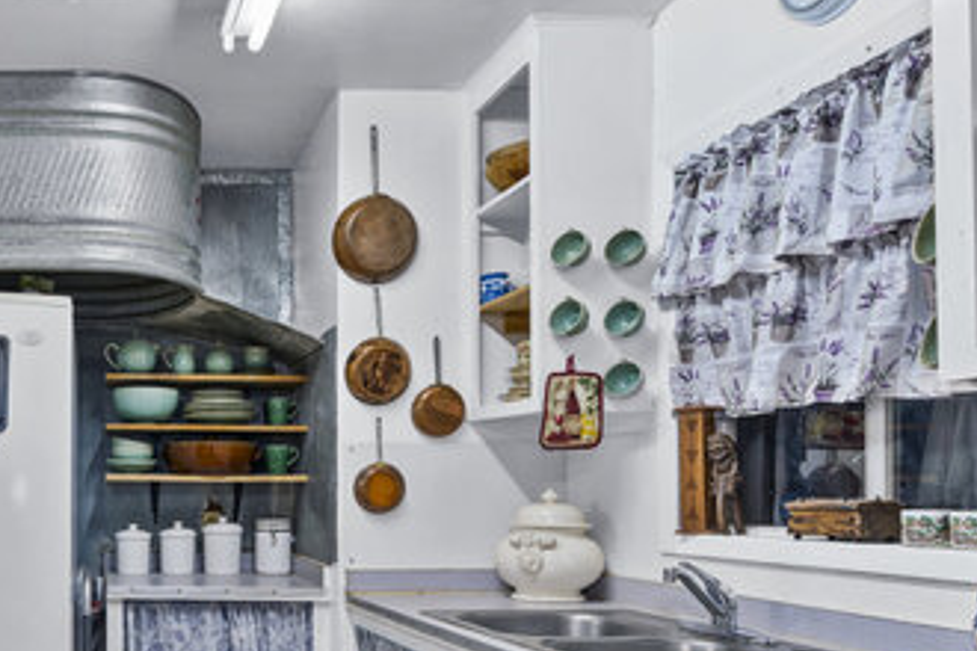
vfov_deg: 40.9
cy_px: 499
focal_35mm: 31
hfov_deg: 52.4
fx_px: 841
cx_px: 83
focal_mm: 16
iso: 320
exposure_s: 1
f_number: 7.1
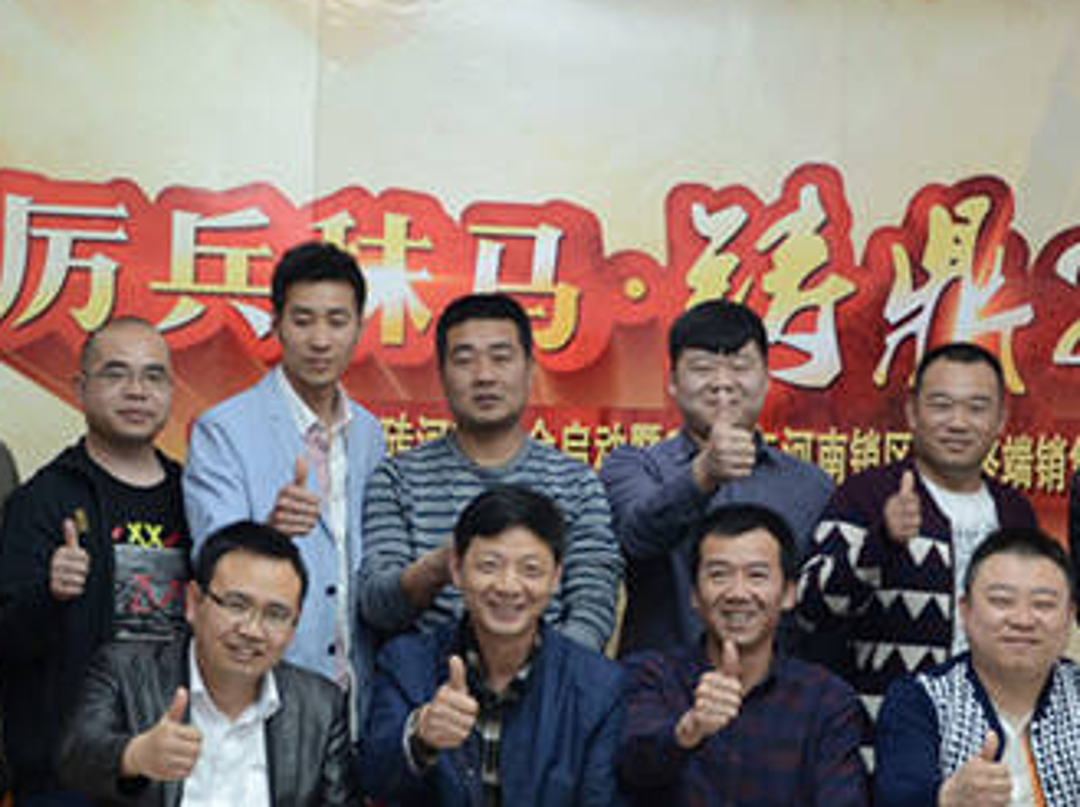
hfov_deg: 22.3
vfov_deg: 16.7
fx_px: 2743
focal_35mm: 88
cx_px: 502
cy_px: 467
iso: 800
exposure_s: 1/40
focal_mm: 30
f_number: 4.2
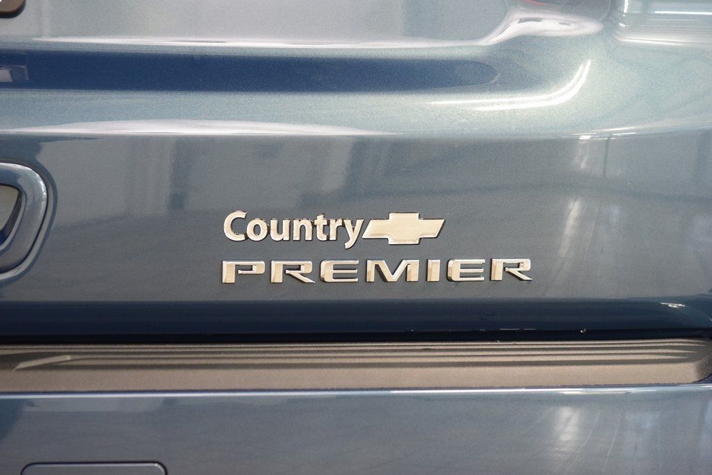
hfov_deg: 19.5
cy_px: 238
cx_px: 356
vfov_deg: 13.0
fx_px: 2077
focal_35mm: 105
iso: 1600
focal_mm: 70
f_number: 4.5
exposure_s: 1/30
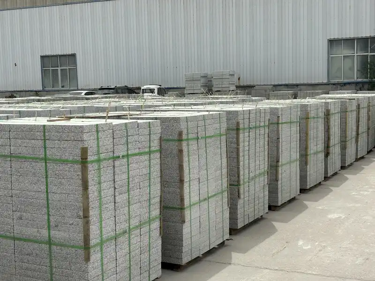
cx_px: 188
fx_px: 563
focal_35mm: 52
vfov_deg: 28.0
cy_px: 140
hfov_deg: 36.8
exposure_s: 1/3413
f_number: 1.6
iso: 32
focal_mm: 5.96
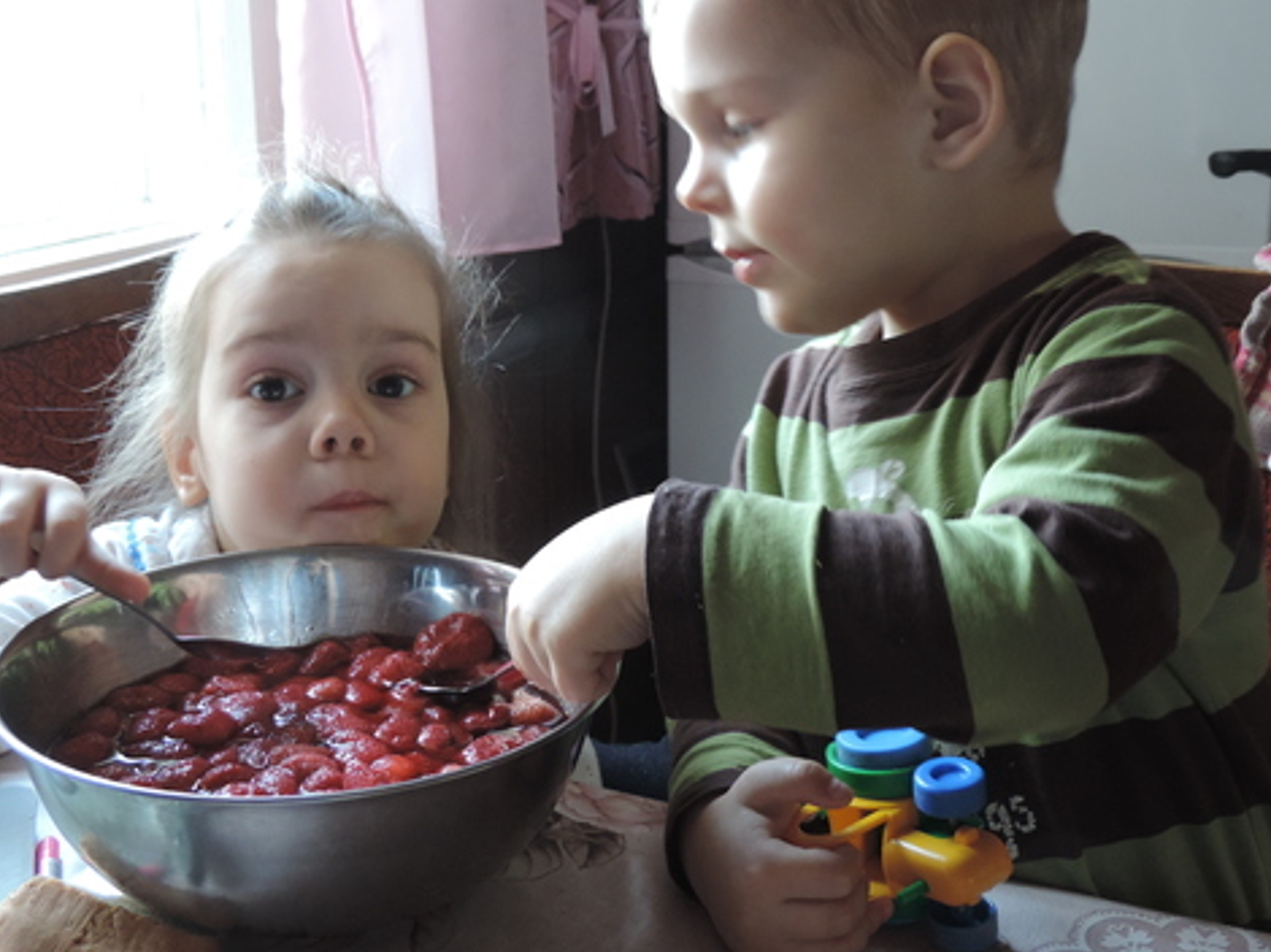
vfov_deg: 31.5
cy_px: 423
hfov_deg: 41.3
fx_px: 1688
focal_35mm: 46
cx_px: 622
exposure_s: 1/30
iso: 400
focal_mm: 7.1
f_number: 3.3
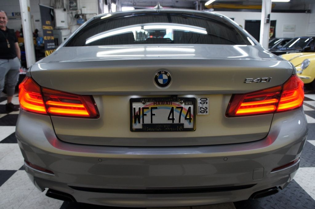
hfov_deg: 67.4
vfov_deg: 47.9
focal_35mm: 27
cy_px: 104
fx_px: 236
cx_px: 158
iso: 200
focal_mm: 18
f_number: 3.5
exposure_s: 1/30
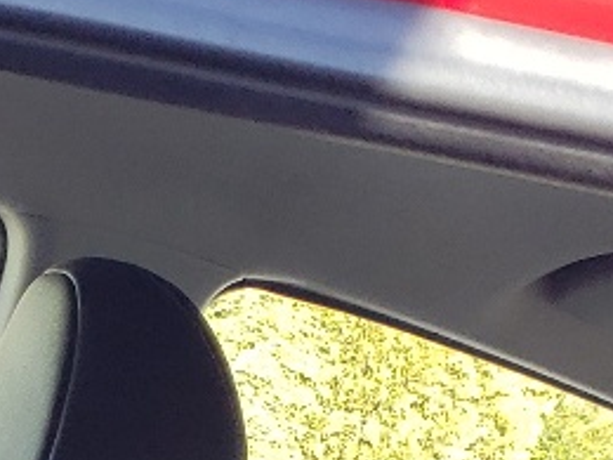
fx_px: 2833
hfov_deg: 11.4
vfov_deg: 8.1
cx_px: -495
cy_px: 1307
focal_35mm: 160
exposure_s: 1/213
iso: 50
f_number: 1.5
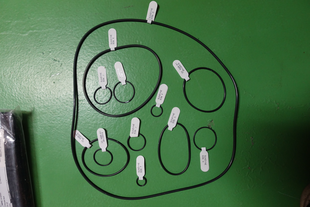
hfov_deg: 73.7
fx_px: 207
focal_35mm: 24
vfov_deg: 53.1
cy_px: 104
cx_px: 155
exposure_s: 1/30
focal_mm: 8.8
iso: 500
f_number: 1.8
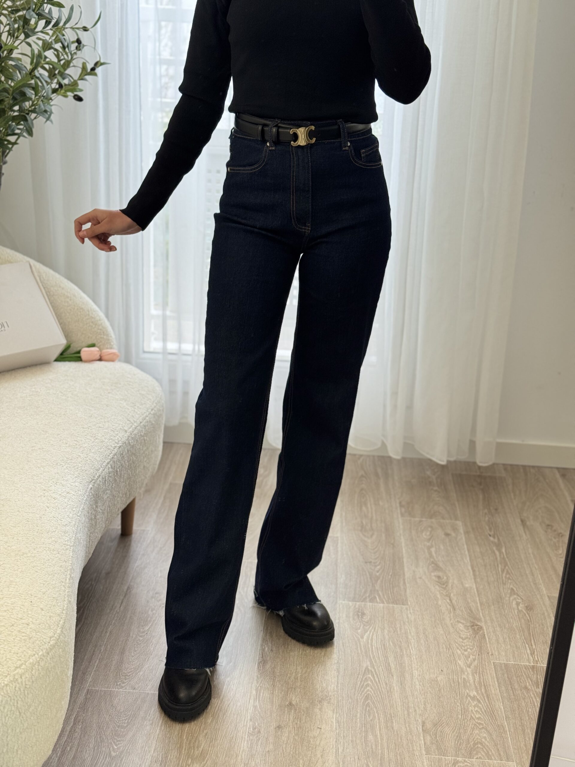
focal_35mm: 48
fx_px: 1063
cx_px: 288
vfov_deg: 39.7
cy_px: 384
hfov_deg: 30.3
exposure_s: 1/100
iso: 64
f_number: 1.78
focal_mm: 6.76
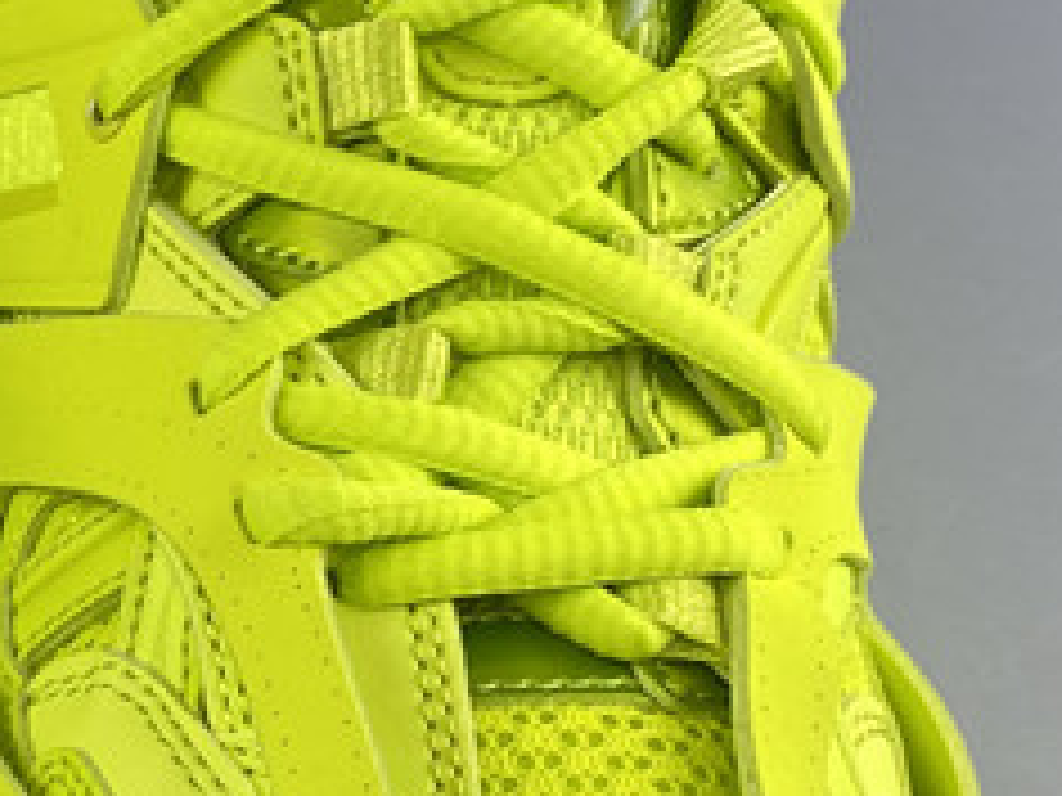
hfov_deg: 16.1
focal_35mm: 110
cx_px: -616
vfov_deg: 13.4
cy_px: 562
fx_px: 3375
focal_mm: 4.25
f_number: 1.8
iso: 40
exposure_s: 1/100
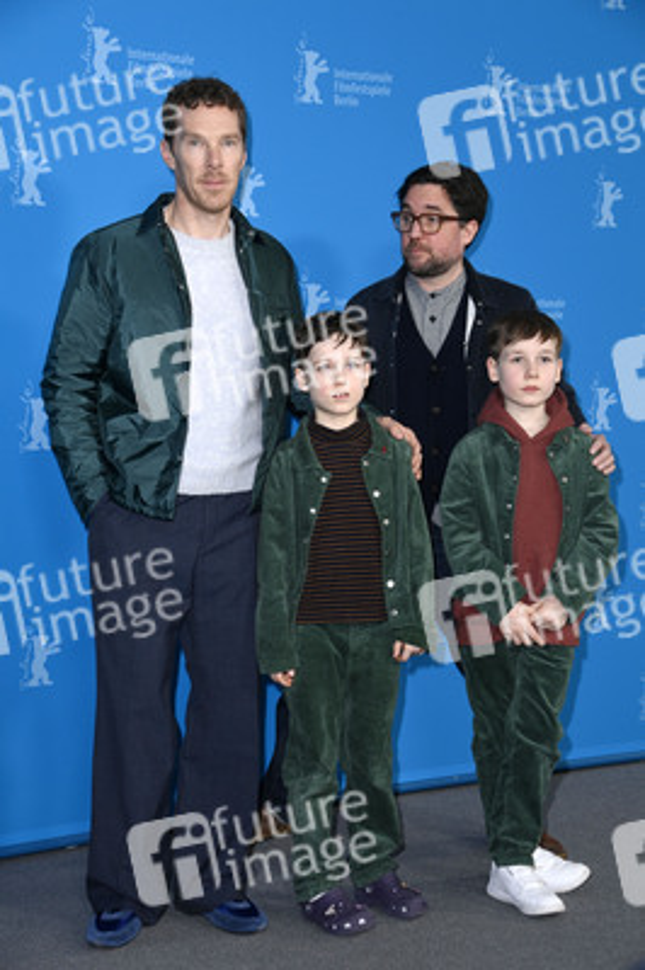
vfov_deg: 31.0
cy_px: 485
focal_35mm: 65
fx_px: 1750
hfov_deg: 20.9
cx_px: 322
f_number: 5.6
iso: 800
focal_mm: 65
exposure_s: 1/200
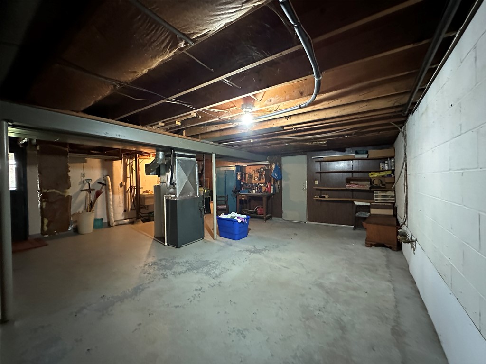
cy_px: 182
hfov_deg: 102.1
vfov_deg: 85.7
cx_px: 243
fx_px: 197
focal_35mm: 14
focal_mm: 2.22
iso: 1000
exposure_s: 1/30
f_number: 2.2
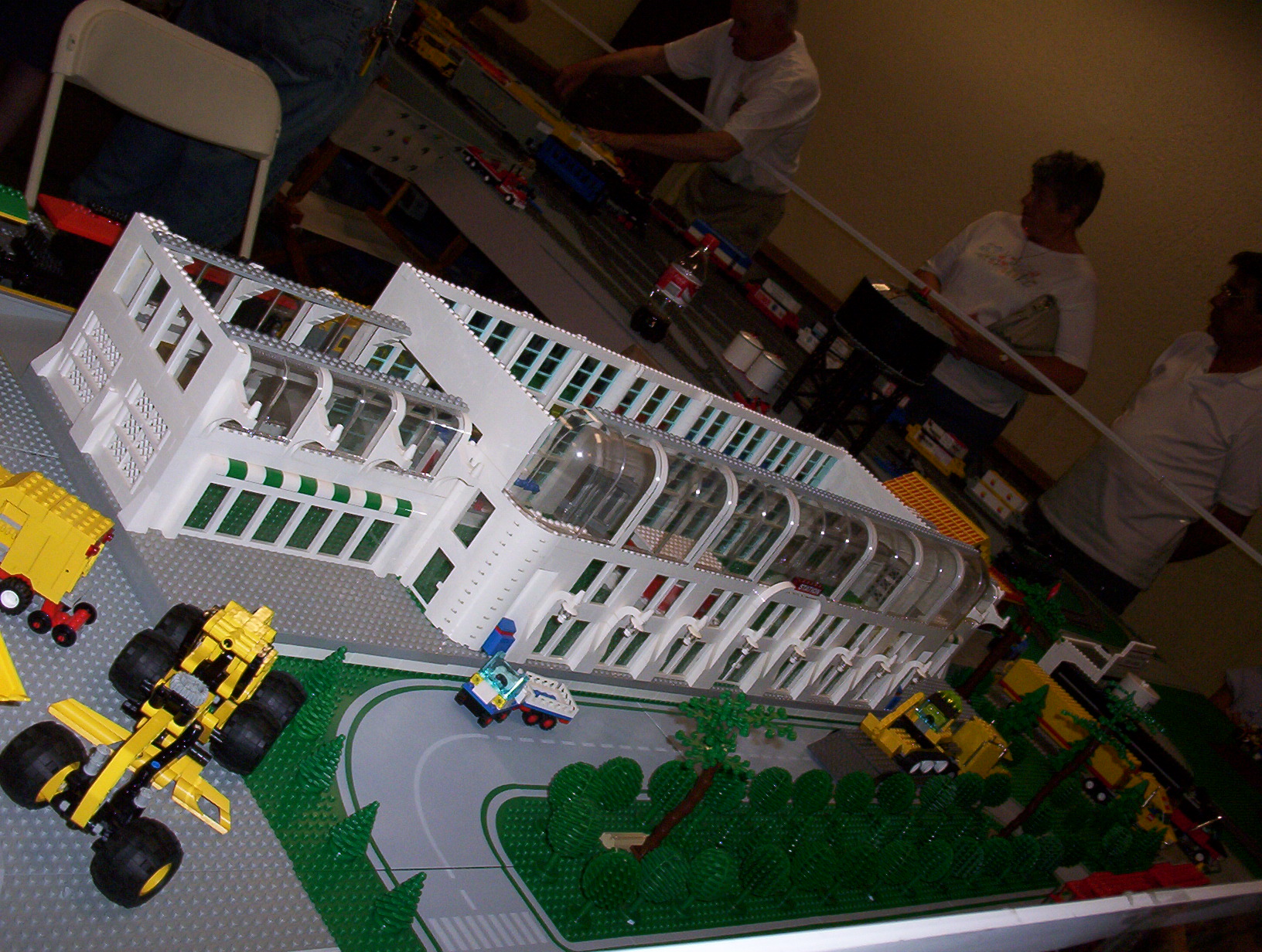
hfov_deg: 47.8
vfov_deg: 37.0
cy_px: 476
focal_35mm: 39
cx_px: 631
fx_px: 1425
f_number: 4.5
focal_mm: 6
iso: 140
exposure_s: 1/30
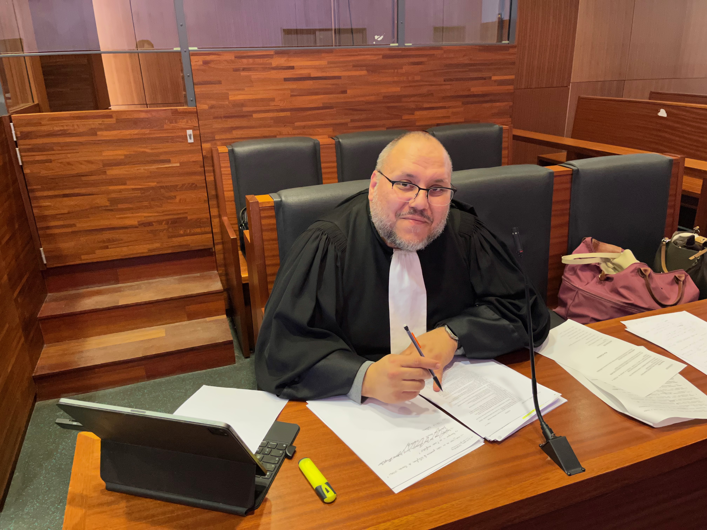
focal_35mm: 26
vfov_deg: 53.1
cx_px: 354
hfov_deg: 67.3
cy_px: 265
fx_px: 531
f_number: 1.6
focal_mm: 5.1
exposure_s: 1/50
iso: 500
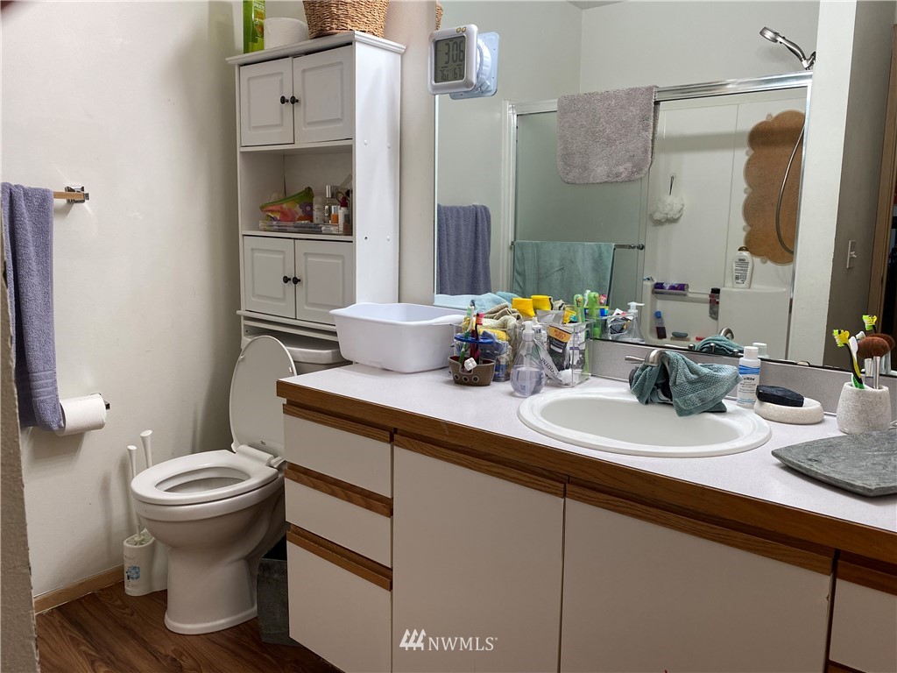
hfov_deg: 67.3
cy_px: 336
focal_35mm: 26
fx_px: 674
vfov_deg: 53.1
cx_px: 448
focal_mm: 4.25
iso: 50
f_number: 1.8
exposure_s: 1/120
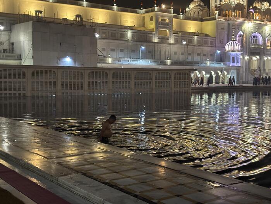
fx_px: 407
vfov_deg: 28.0
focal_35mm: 52
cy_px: 102
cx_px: 136
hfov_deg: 36.8
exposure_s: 1/25
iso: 250
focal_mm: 5.96
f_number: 1.6
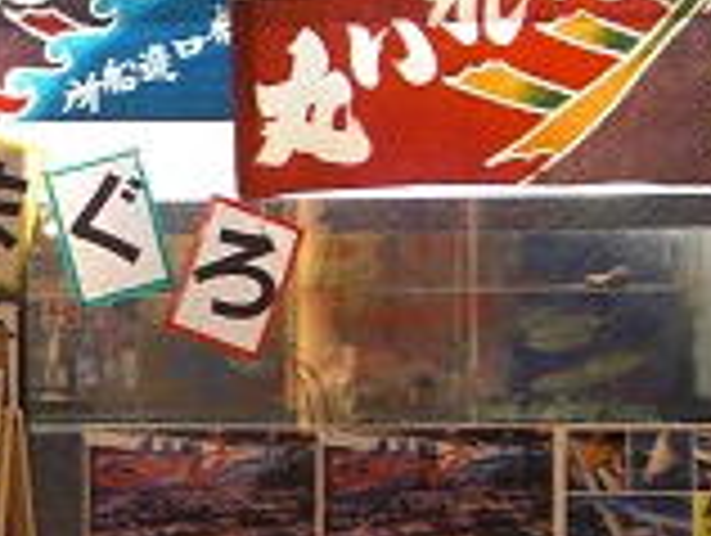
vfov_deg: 13.7
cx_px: -158
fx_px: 2222
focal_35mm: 108
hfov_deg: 17.3
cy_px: 327
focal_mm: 6.9
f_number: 3
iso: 200
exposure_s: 1/13
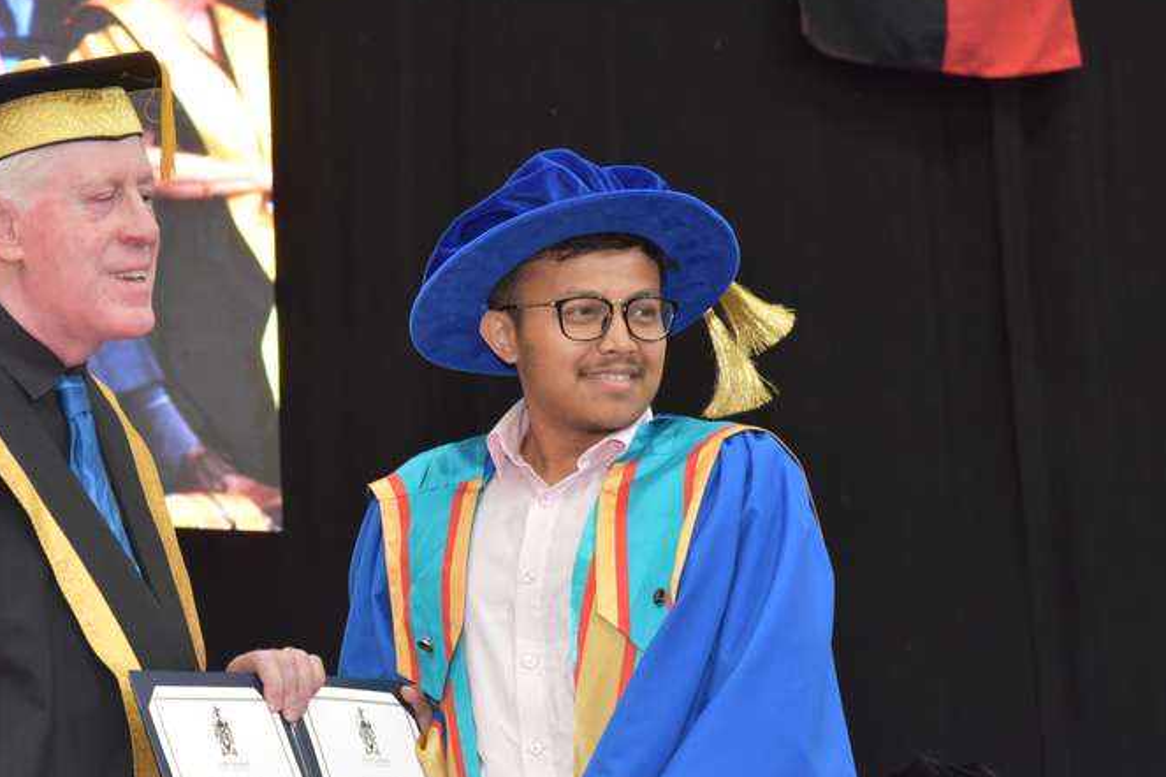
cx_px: 348
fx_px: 4923
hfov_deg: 13.5
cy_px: 482
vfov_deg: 9.0
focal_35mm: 152
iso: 2500
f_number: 9
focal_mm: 105
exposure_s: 1/125
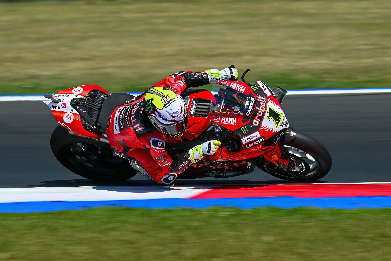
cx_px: 196
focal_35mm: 340
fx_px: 3692
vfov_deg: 4.0
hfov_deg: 6.1
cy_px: 130
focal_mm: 340
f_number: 8
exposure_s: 1/320
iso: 72
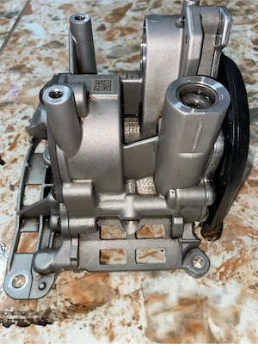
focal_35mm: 26
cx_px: 129
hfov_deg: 53.1
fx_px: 258
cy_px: 172
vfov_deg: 67.3
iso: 32
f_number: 1.8
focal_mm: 4.25
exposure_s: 1/18
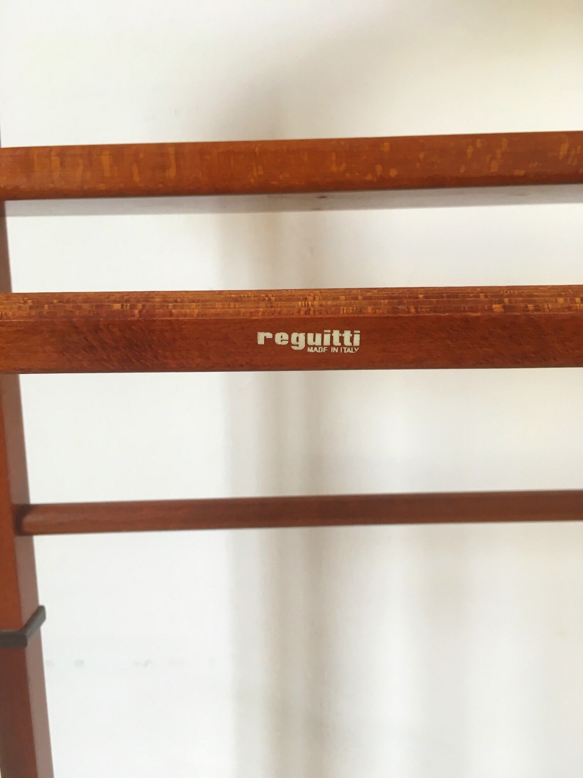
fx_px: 651
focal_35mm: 29
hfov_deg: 48.2
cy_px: 389
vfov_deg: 61.7
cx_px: 292
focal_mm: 4.15
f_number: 2.2
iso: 64
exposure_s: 1/33
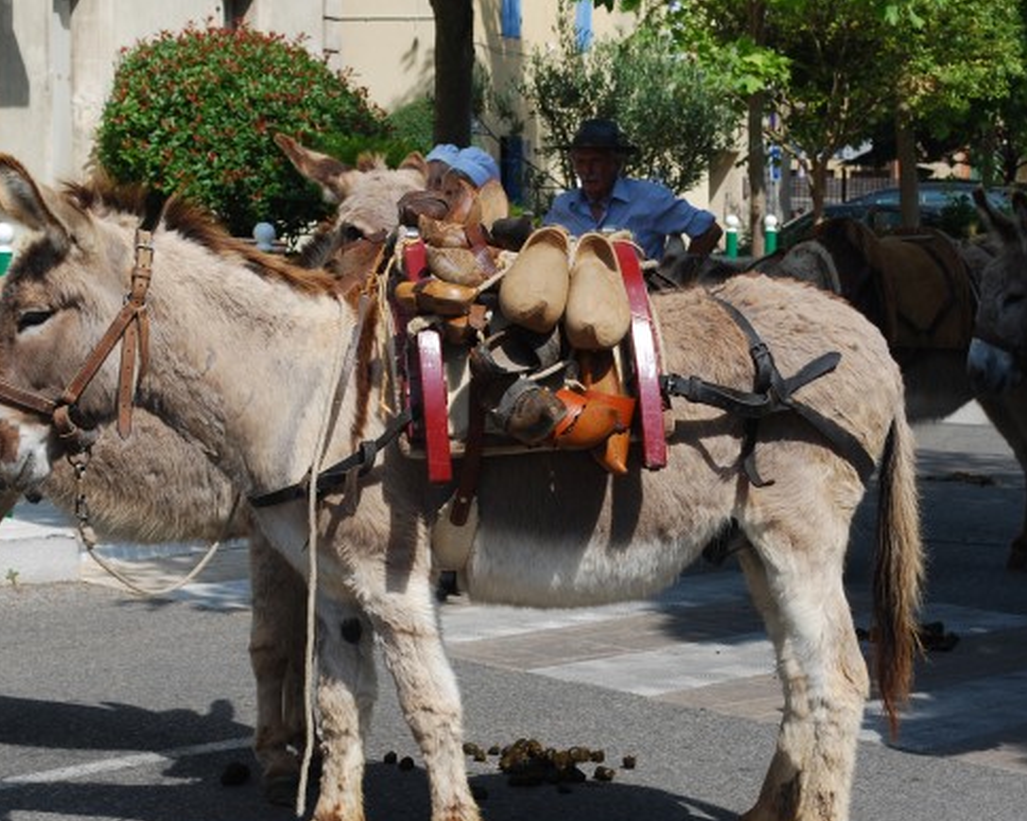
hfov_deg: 18.7
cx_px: 494
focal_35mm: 103
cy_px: 417
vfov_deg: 15.0
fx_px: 3119
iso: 100
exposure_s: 1/250
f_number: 8
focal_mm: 55
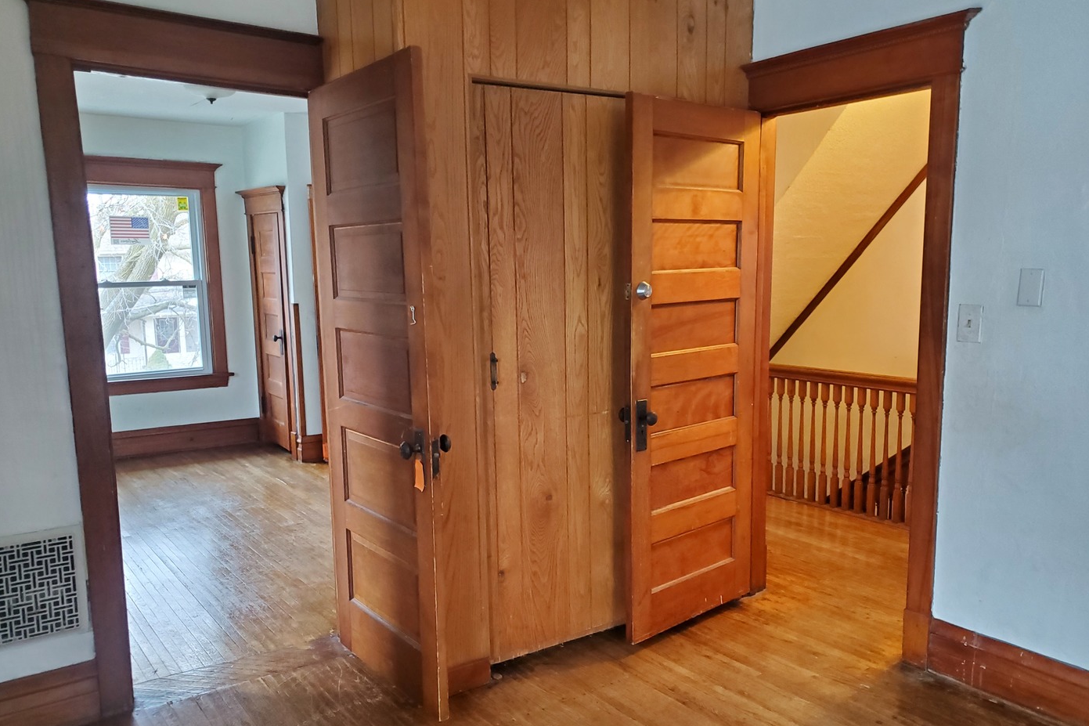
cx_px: 548
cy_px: 417
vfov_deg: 46.2
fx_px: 847
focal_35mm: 28
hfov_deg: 65.5
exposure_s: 1/40
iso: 500
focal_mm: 4.3
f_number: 1.5
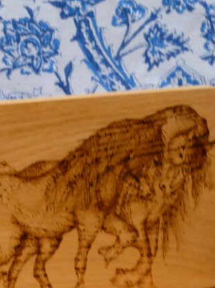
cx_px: 46
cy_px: 120
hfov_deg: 13.1
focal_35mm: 112
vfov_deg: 17.6
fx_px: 929
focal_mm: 8.2
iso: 160
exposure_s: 1/80
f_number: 8
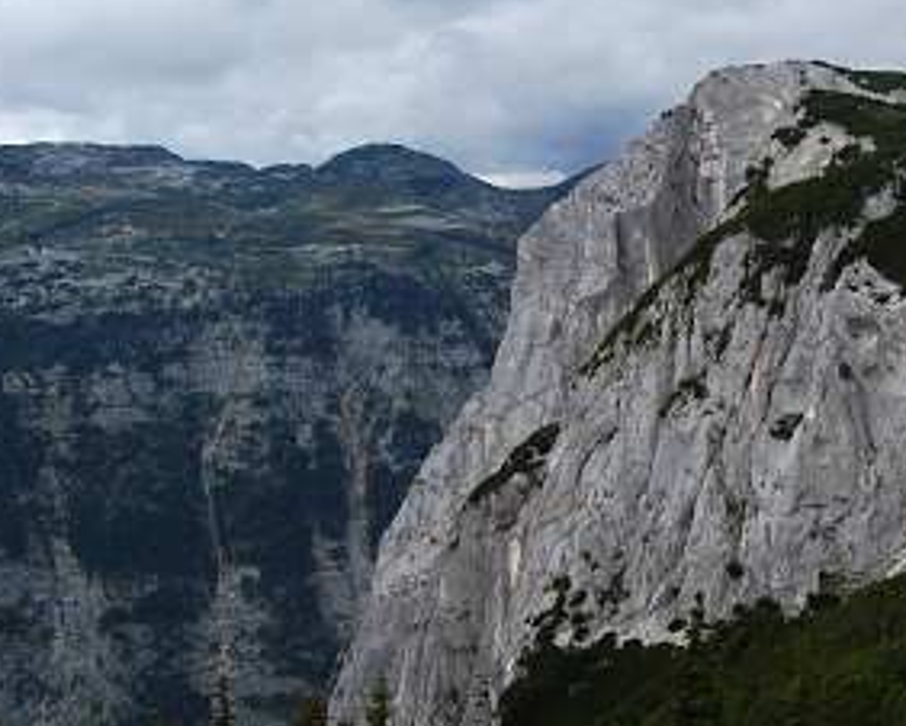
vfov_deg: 33.4
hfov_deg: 38.8
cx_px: 781
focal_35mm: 45
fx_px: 1207
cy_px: 313
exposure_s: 1/200
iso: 200
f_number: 7.1
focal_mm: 18
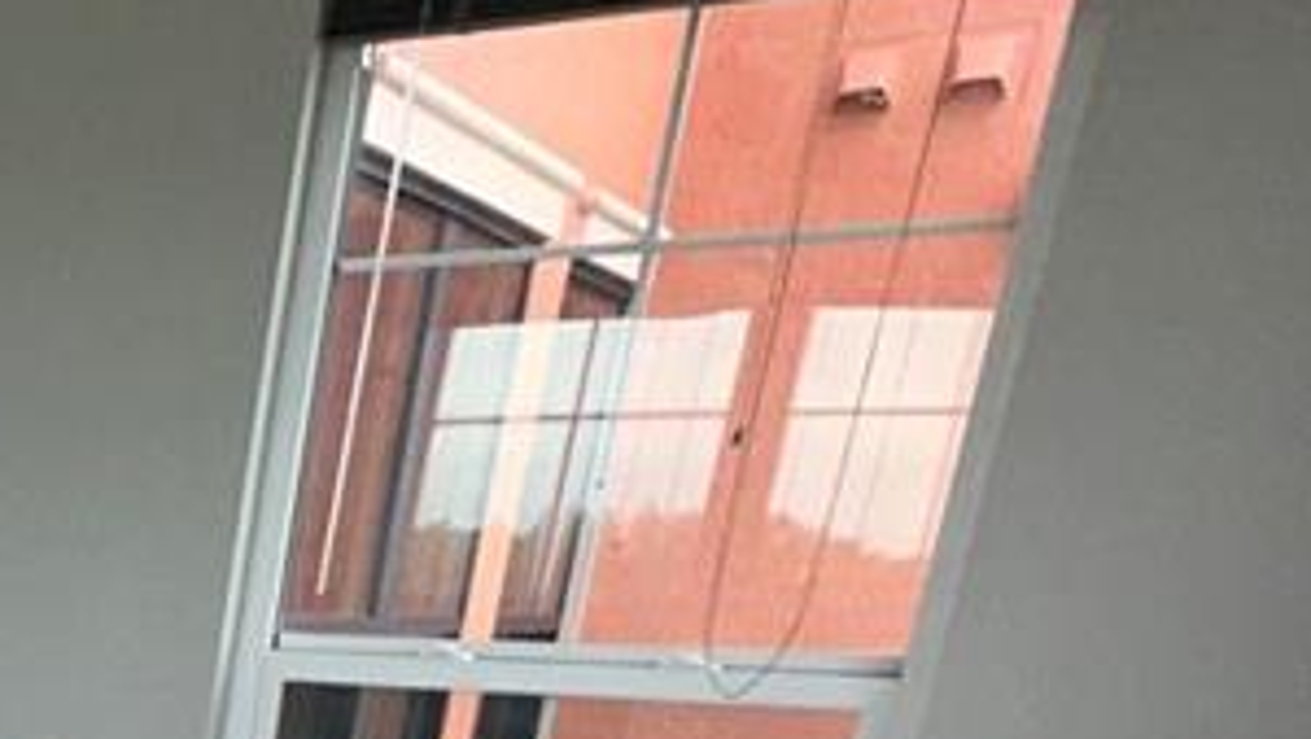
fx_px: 2121
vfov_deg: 16.5
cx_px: -621
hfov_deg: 26.0
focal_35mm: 61
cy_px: 1329
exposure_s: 1/333
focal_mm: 2.22
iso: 32
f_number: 2.2
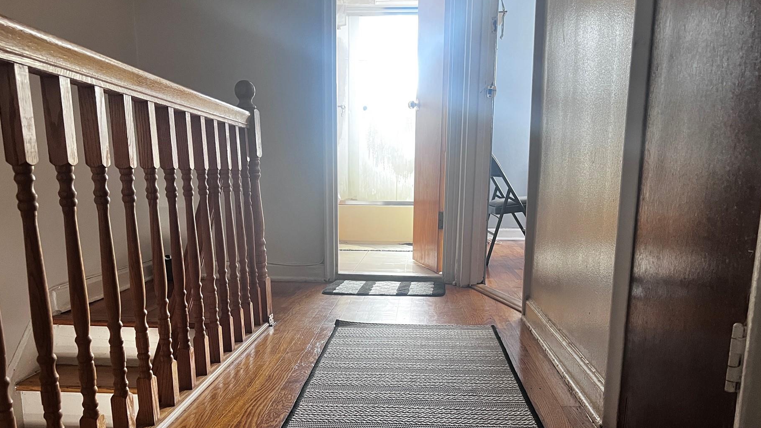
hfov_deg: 61.0
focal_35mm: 32
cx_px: 389
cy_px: 318
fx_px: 646
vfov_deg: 35.9
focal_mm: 5.7
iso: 250
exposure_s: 1/60
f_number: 1.5
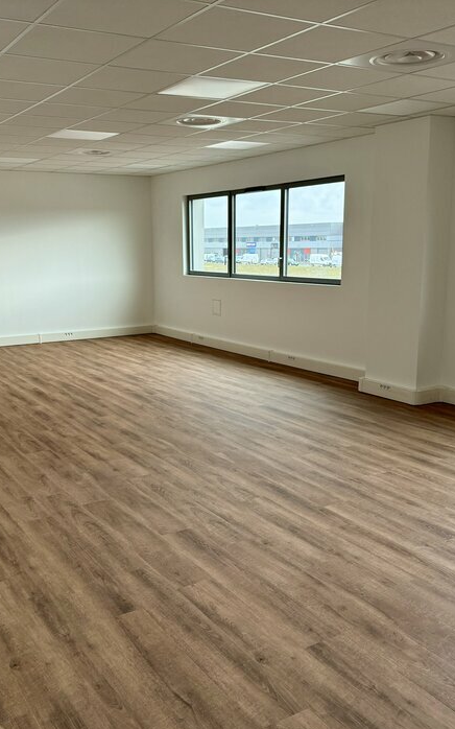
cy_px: 375
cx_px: 193
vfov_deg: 55.3
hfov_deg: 36.2
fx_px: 695
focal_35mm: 35
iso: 200
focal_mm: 6.86
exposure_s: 1/100
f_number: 1.78
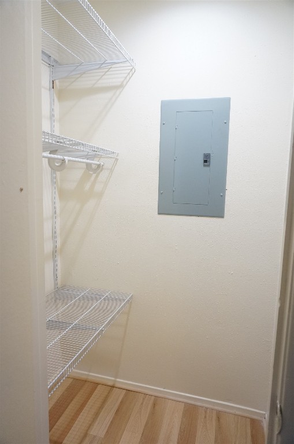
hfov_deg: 52.9
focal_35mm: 24
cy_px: 222
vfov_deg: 73.8
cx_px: 147
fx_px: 295
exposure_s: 1/60
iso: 1000
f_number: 4
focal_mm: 16
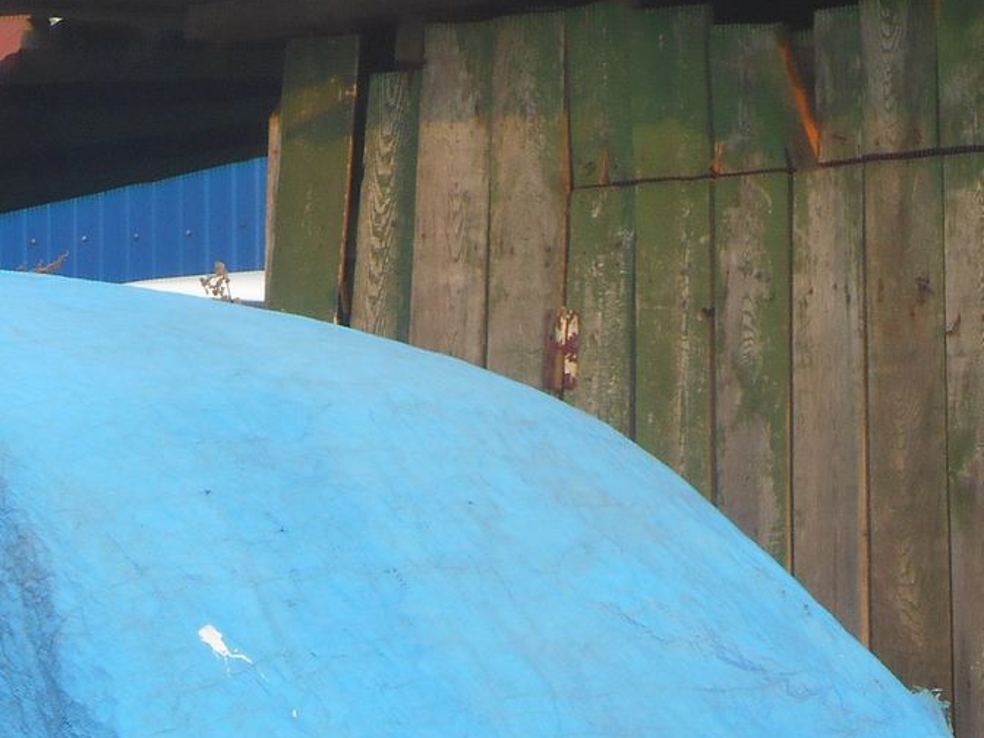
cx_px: 223
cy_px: 704
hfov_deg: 7.2
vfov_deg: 5.4
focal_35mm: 274
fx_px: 7789
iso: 80
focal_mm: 16.4
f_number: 4.9
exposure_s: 1/100
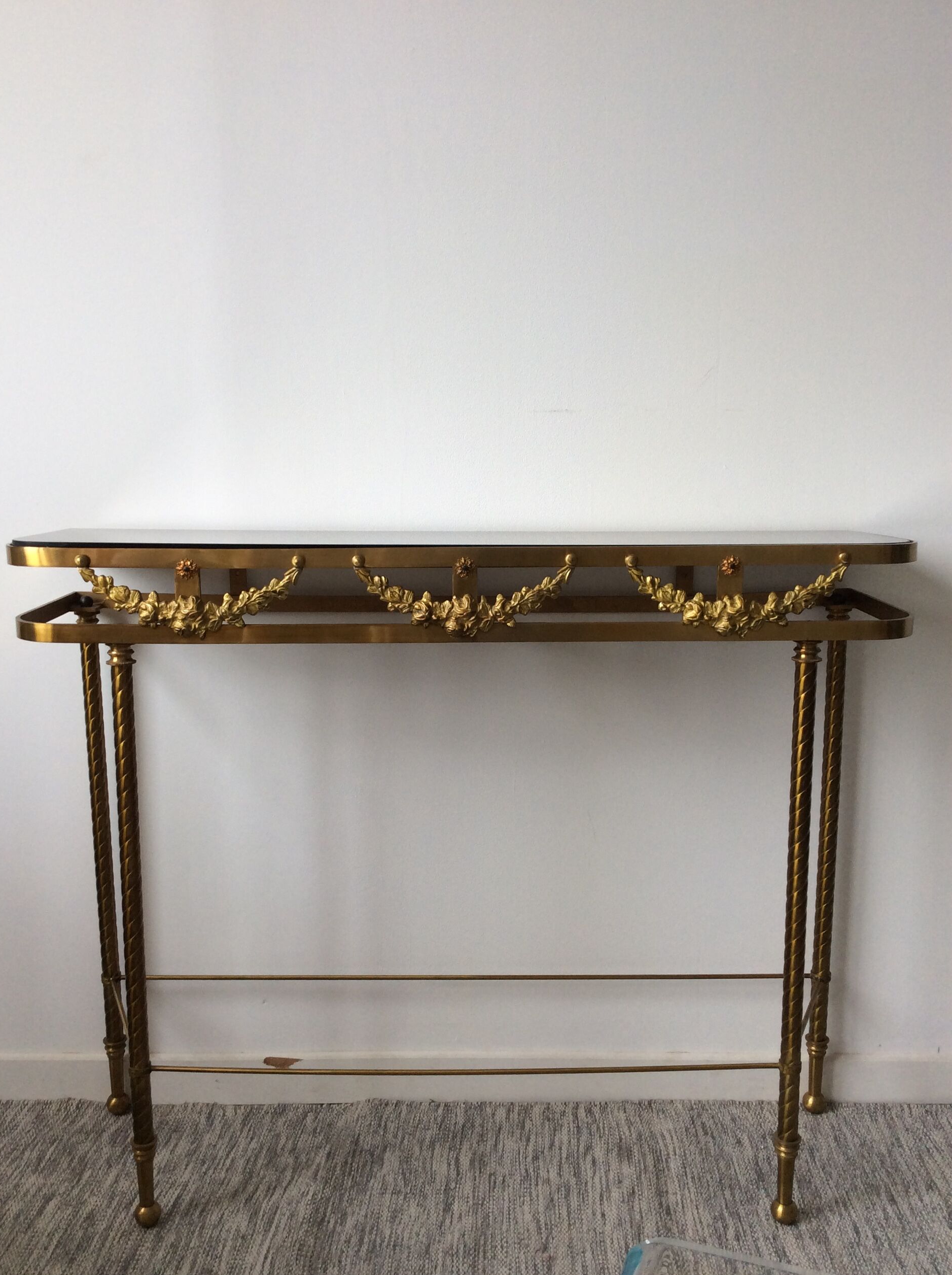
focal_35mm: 33
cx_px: 462
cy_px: 657
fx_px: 1213
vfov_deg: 55.4
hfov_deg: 42.8
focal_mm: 3.3
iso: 32
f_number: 2.4
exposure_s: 1/50
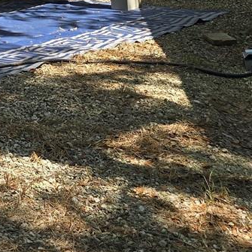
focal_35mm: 97
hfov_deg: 15.4
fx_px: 799
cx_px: -203
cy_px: -169
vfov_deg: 15.8
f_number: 1.7
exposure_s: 1/400
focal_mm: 6.3
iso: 12
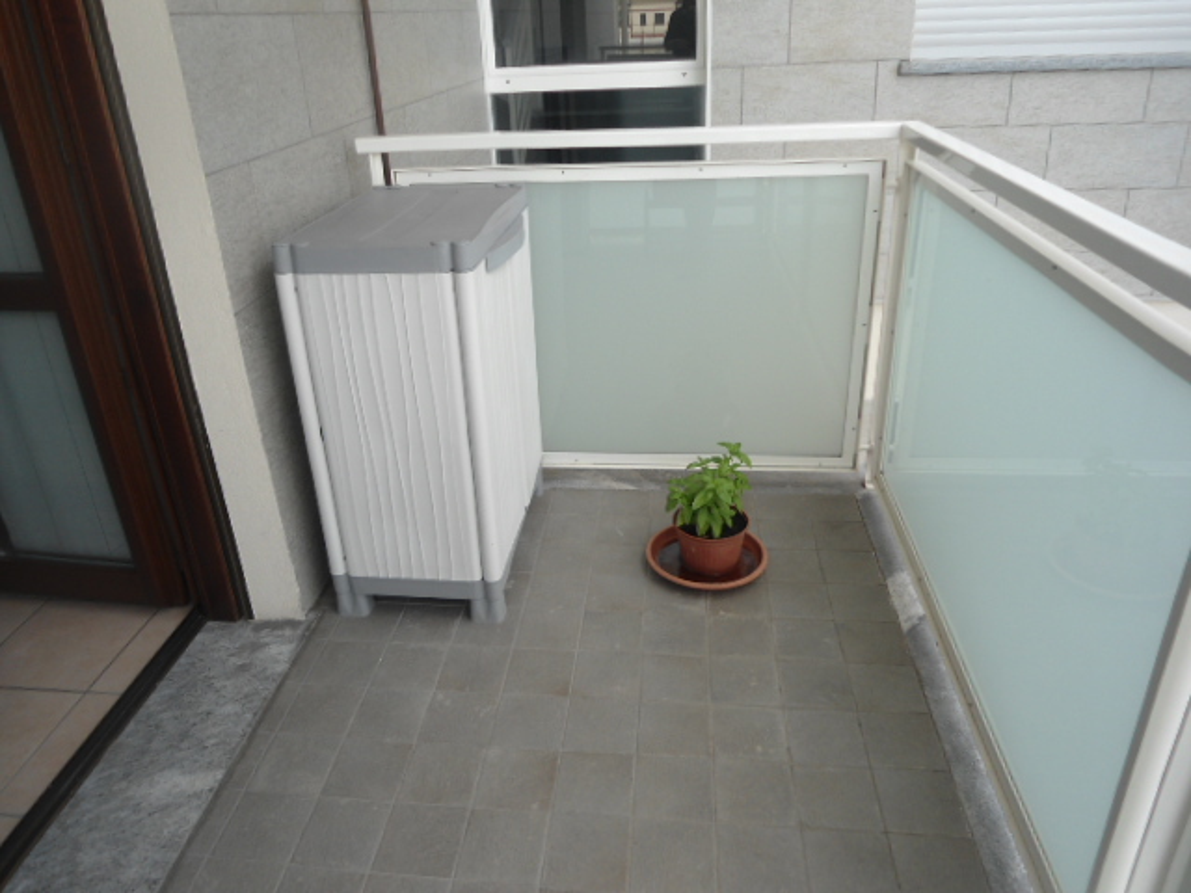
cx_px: 596
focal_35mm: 26
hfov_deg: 67.3
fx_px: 895
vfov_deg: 53.1
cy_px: 446
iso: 80
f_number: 2.8
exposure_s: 1/200
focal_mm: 4.7
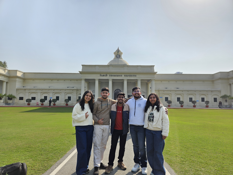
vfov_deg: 58.9
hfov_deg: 73.9
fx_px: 155
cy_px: 88
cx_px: 116
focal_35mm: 23
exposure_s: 1/944
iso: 25
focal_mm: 5.4
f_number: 1.8
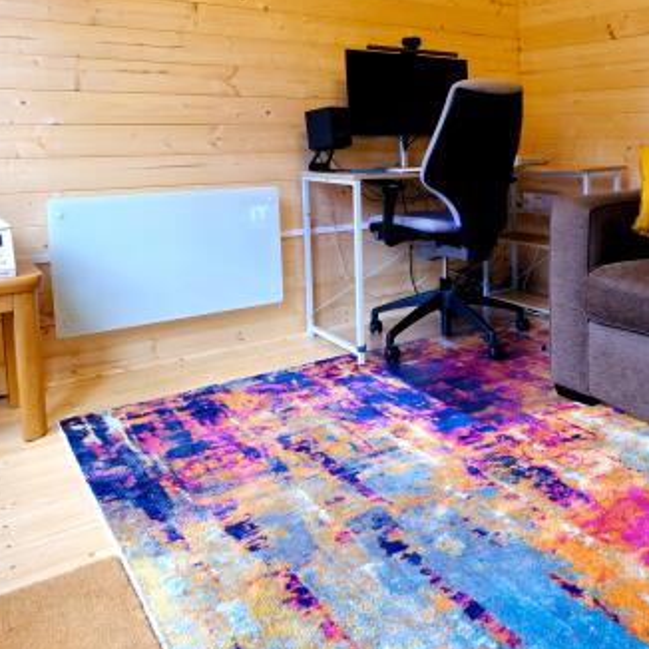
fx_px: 679
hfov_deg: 48.5
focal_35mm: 32
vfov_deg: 49.7
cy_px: 192
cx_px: 510
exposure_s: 1/30
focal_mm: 8
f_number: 4
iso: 160
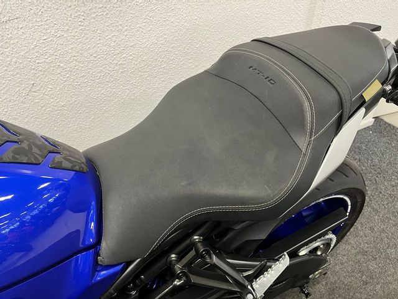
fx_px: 299
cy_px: 150
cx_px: 199
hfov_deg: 67.3
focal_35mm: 26
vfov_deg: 53.1
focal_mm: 5.1
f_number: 1.6
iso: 200
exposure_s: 1/50
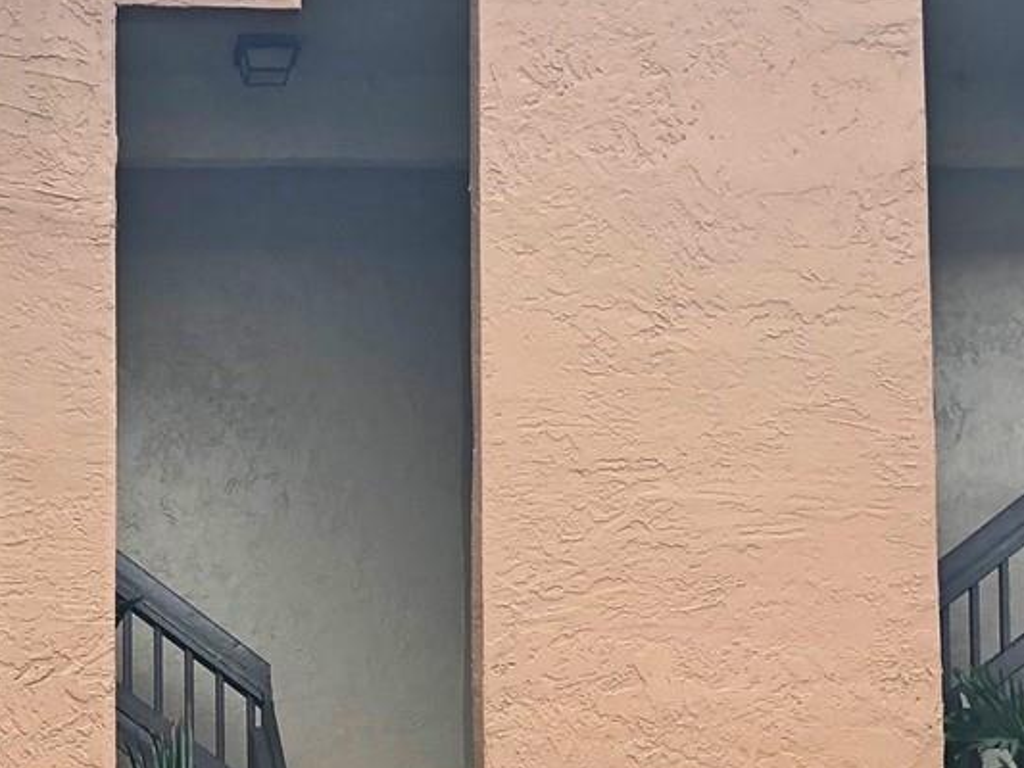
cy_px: 710
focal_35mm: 84
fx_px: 2485
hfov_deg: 22.4
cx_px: -6
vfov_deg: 17.3
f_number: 1.8
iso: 20
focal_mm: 3.99
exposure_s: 1/326
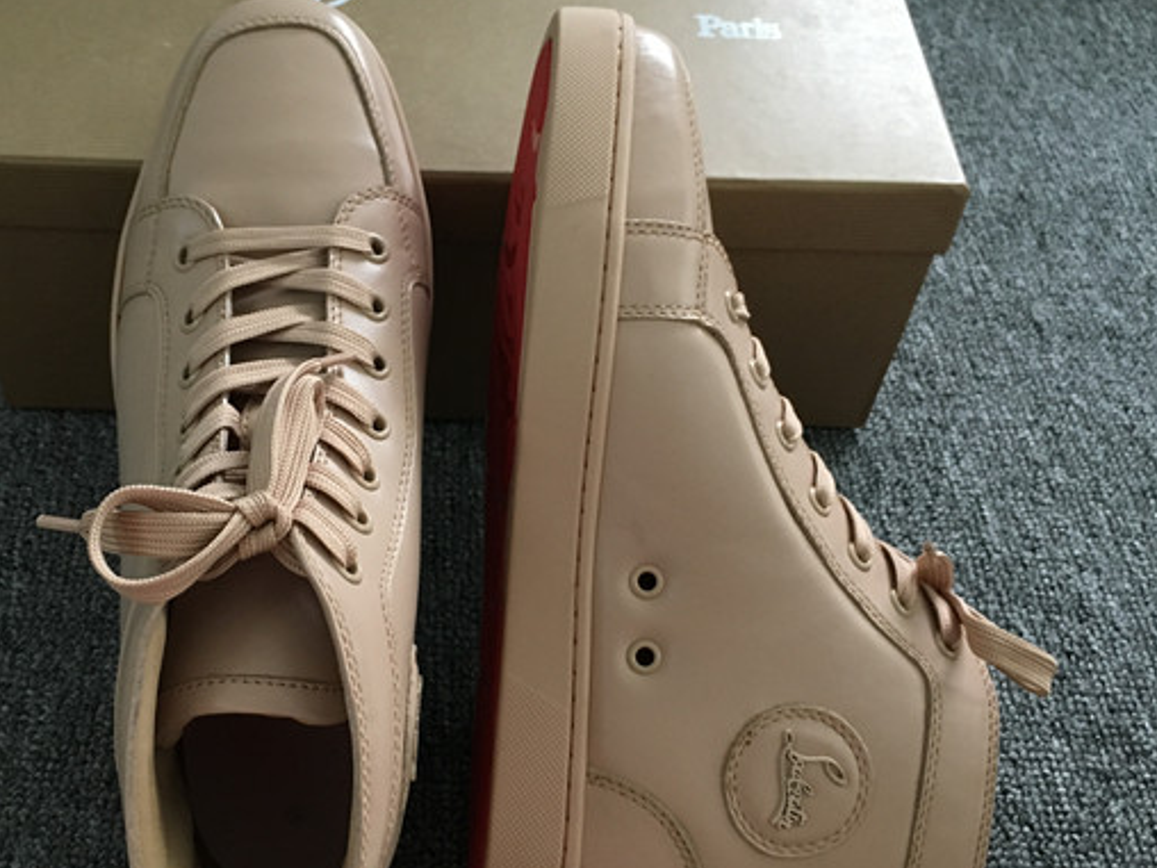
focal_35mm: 40
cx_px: 503
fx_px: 1337
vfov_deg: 35.9
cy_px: 498
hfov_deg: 46.7
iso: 200
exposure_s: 1/33
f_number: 2.2
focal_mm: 4.15
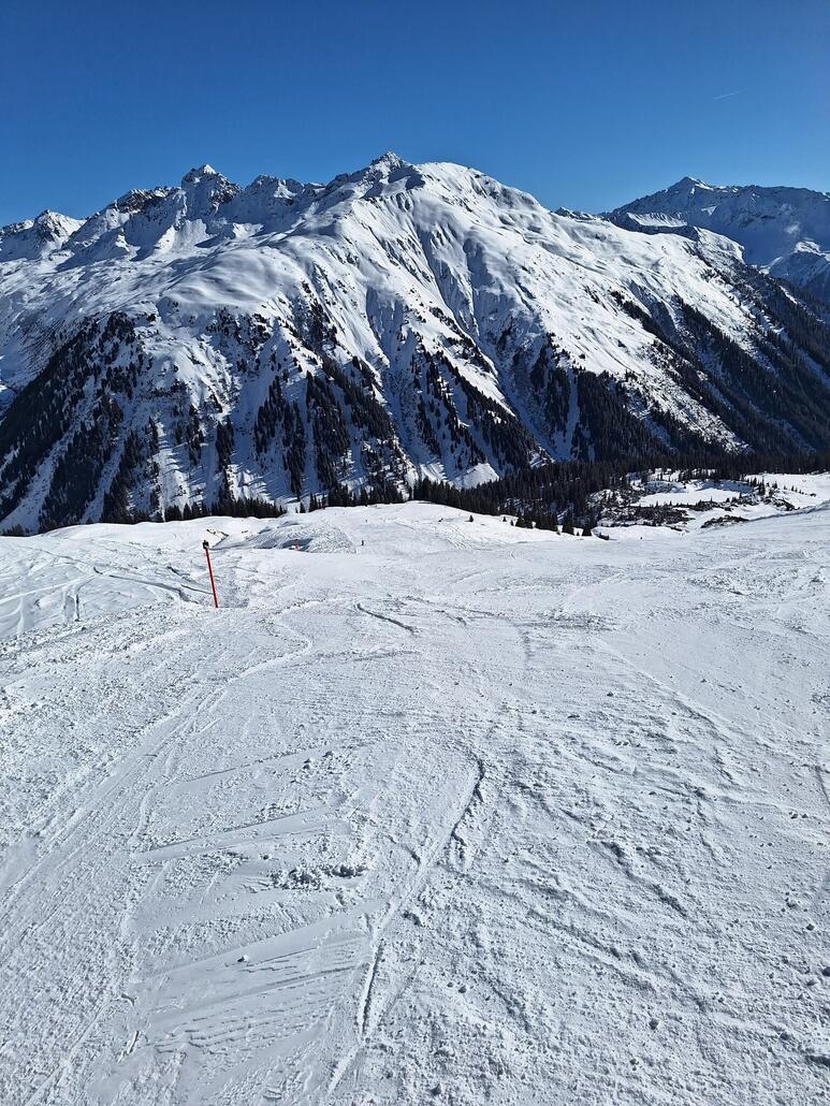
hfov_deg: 58.9
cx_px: 415
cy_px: 553
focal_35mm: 23
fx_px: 735
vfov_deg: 73.9
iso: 40
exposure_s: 1/7246
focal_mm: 5.54
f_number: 1.8
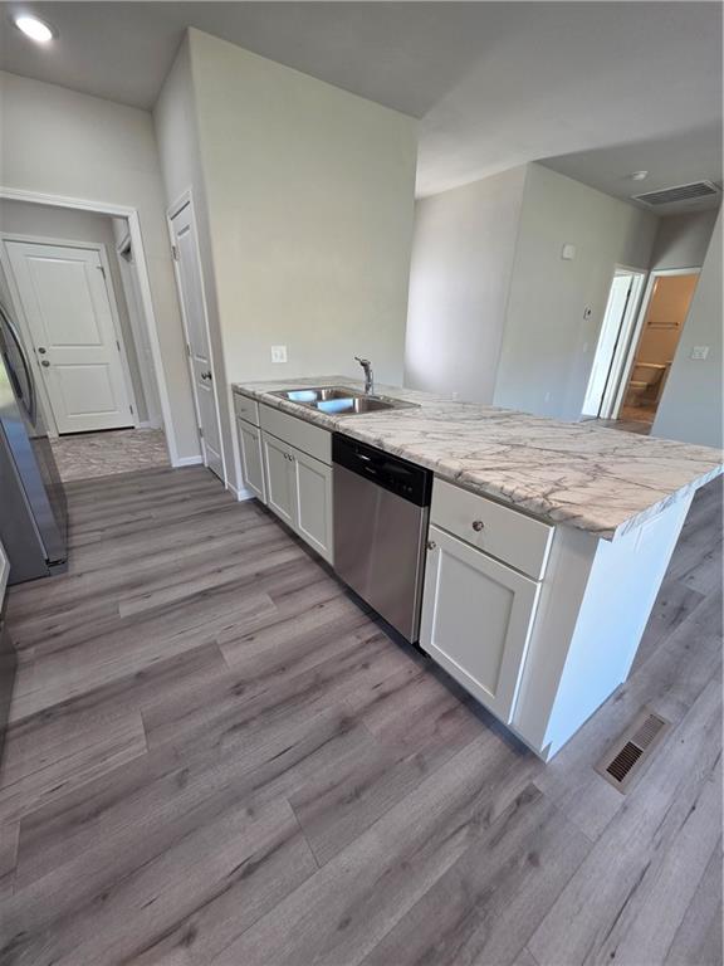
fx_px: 363
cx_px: 362
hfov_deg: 89.9
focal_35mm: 13
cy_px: 483
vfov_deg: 106.2
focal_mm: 2.2
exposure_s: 1/120
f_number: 1.9
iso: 160
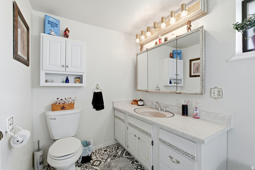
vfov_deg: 73.8
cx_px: 128
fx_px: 113
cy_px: 85
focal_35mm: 16
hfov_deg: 96.7
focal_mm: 16
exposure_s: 1/40
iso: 100
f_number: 8
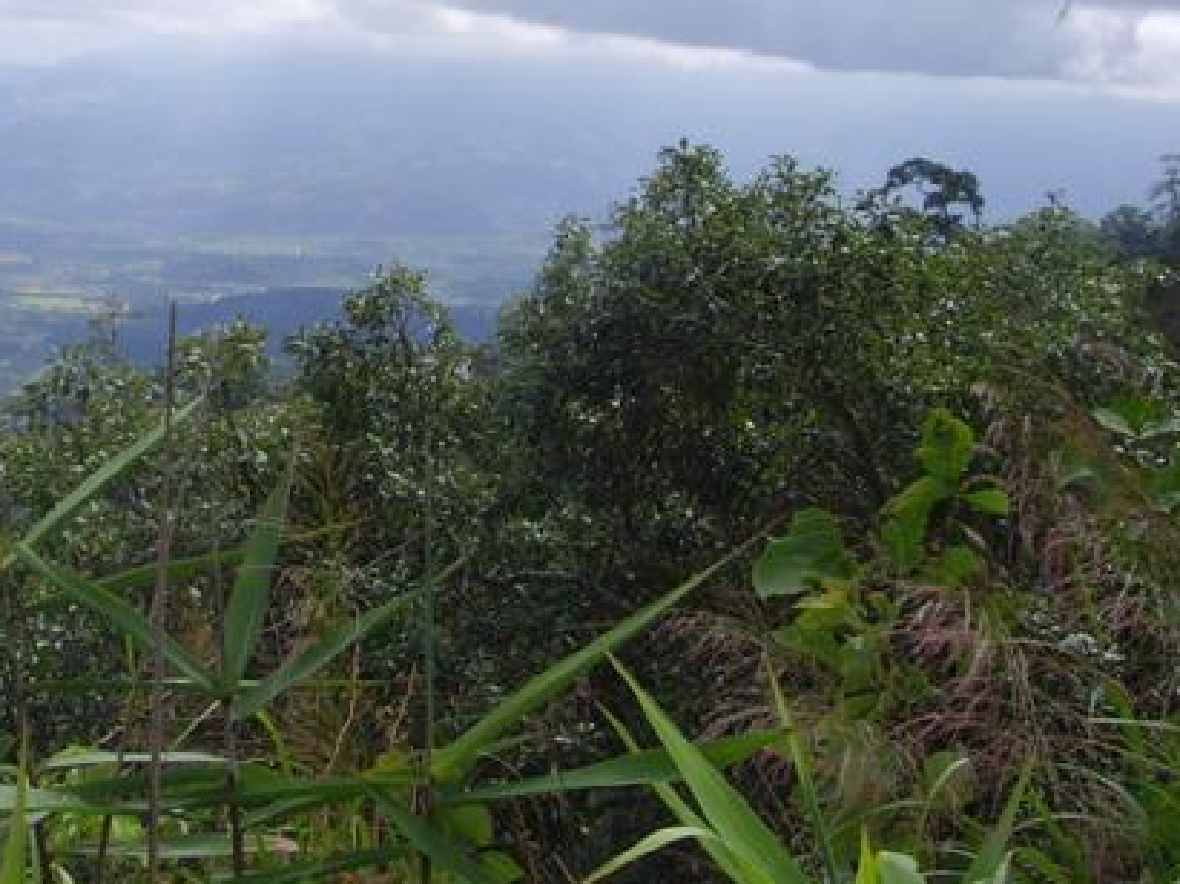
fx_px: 2590
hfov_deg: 25.3
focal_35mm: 76
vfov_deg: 19.2
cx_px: 270
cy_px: 207
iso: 80
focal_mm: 6.6
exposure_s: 1/350
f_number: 6.3
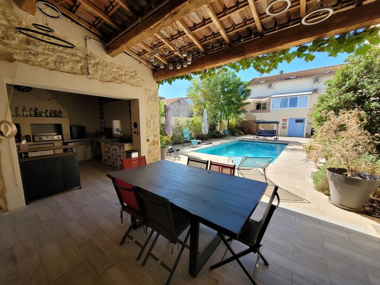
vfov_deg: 89.9
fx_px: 143
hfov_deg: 106.2
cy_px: 142
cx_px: 190
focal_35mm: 13
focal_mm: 1.74
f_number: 2.2
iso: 40
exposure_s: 1/472
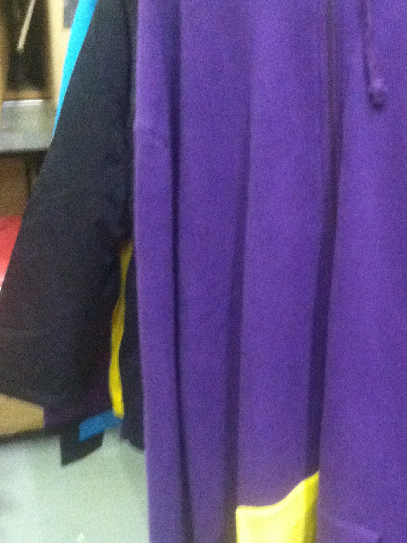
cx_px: 311
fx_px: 1082
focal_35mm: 69
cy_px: 305
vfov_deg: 28.1
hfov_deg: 21.1
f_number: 2.8
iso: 800
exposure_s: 1/17
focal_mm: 3.85
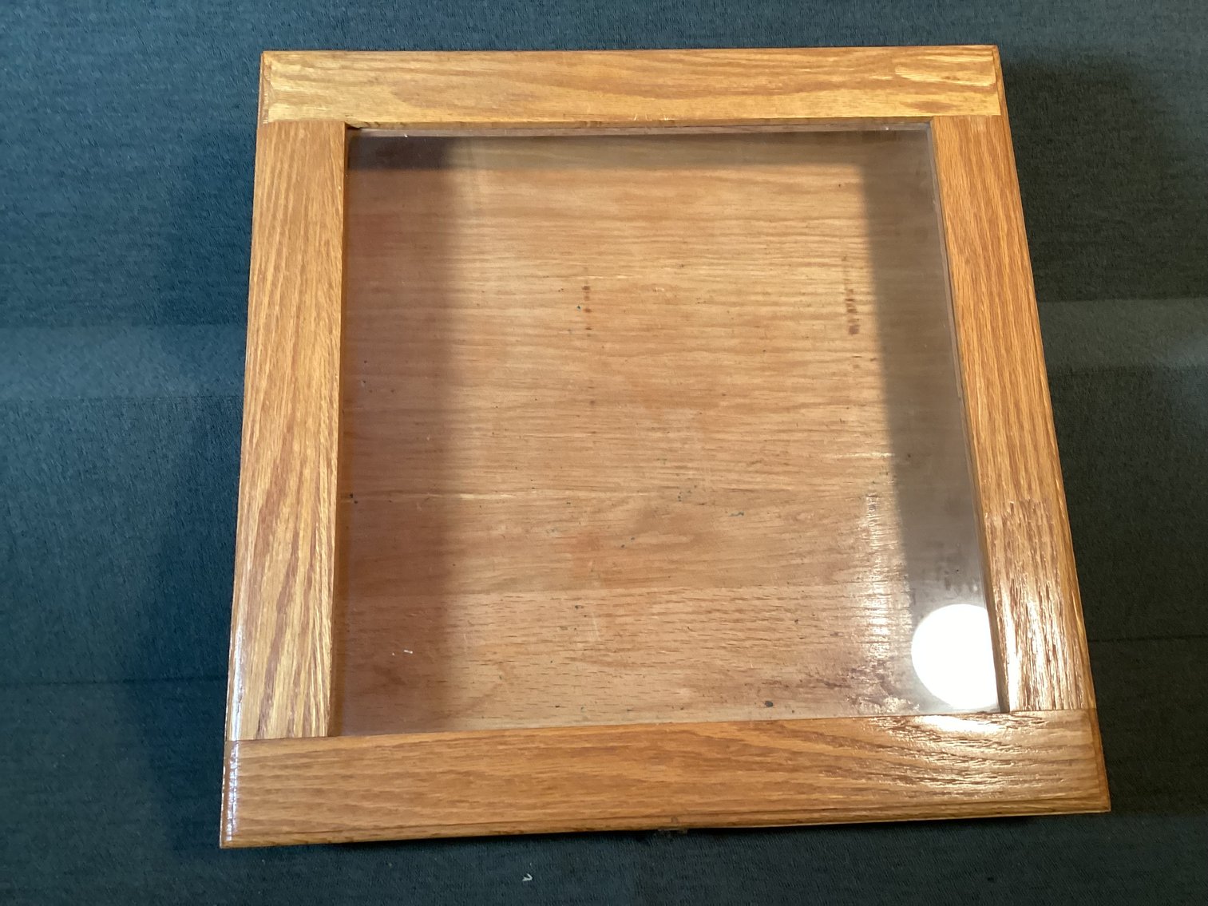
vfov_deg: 45.4
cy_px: 453
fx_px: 1082
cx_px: 604
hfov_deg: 58.3
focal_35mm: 31
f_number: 2.4
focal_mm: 3.3
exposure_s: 1/60
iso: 250
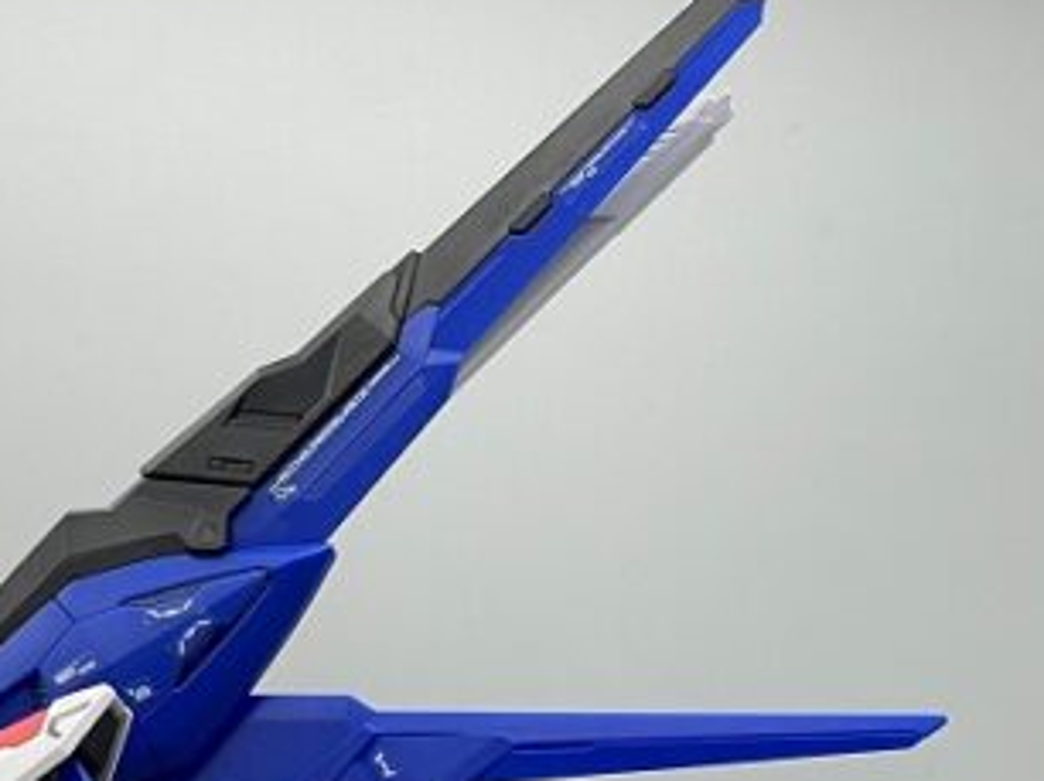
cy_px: 928
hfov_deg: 14.0
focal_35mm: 136
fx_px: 4098
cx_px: -280
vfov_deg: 10.7
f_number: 2
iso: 25
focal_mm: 6
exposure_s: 1/183
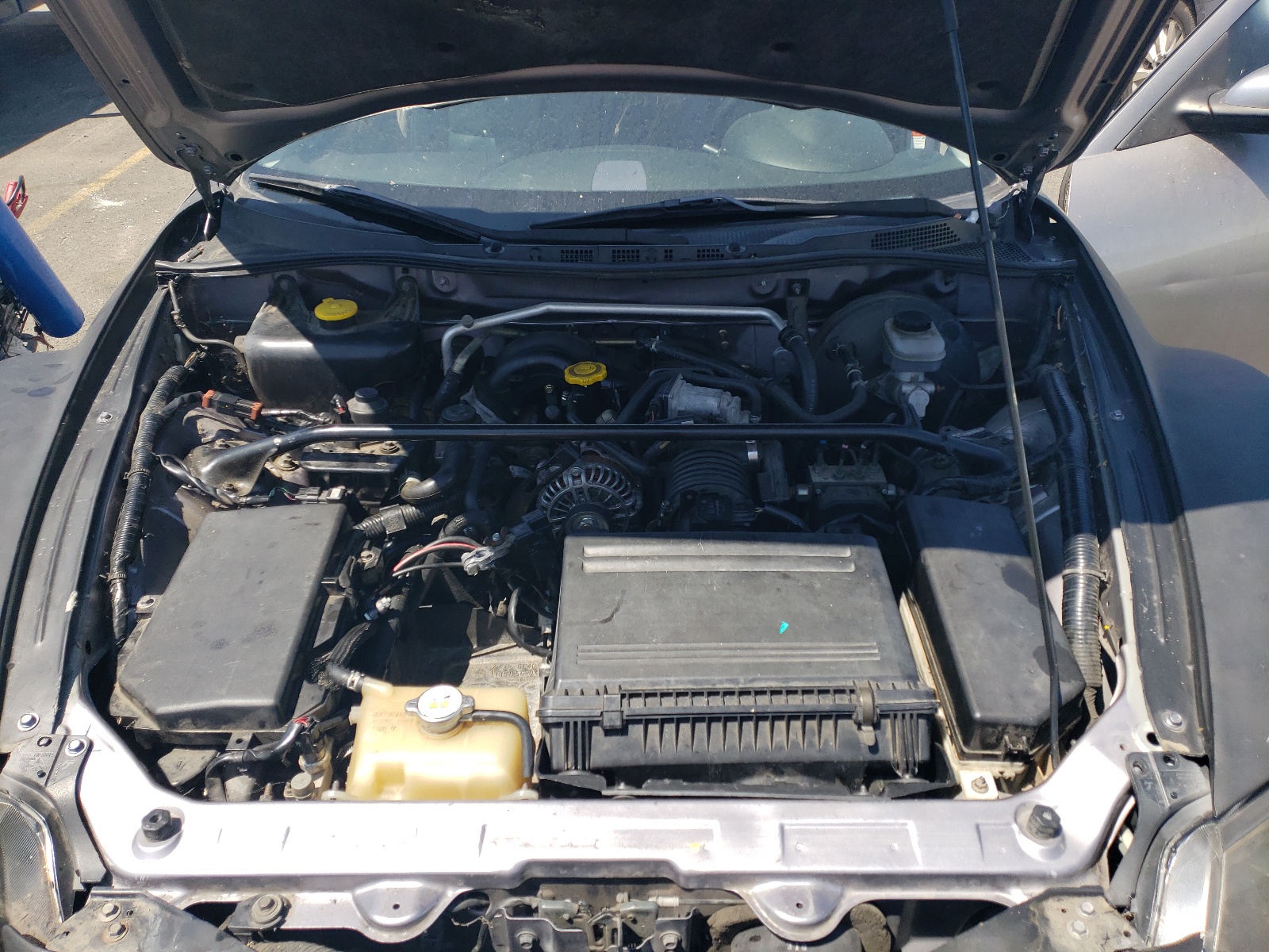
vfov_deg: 53.1
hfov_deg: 67.3
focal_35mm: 26
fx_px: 953
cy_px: 476
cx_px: 634
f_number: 1.5
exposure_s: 1/1667
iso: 50
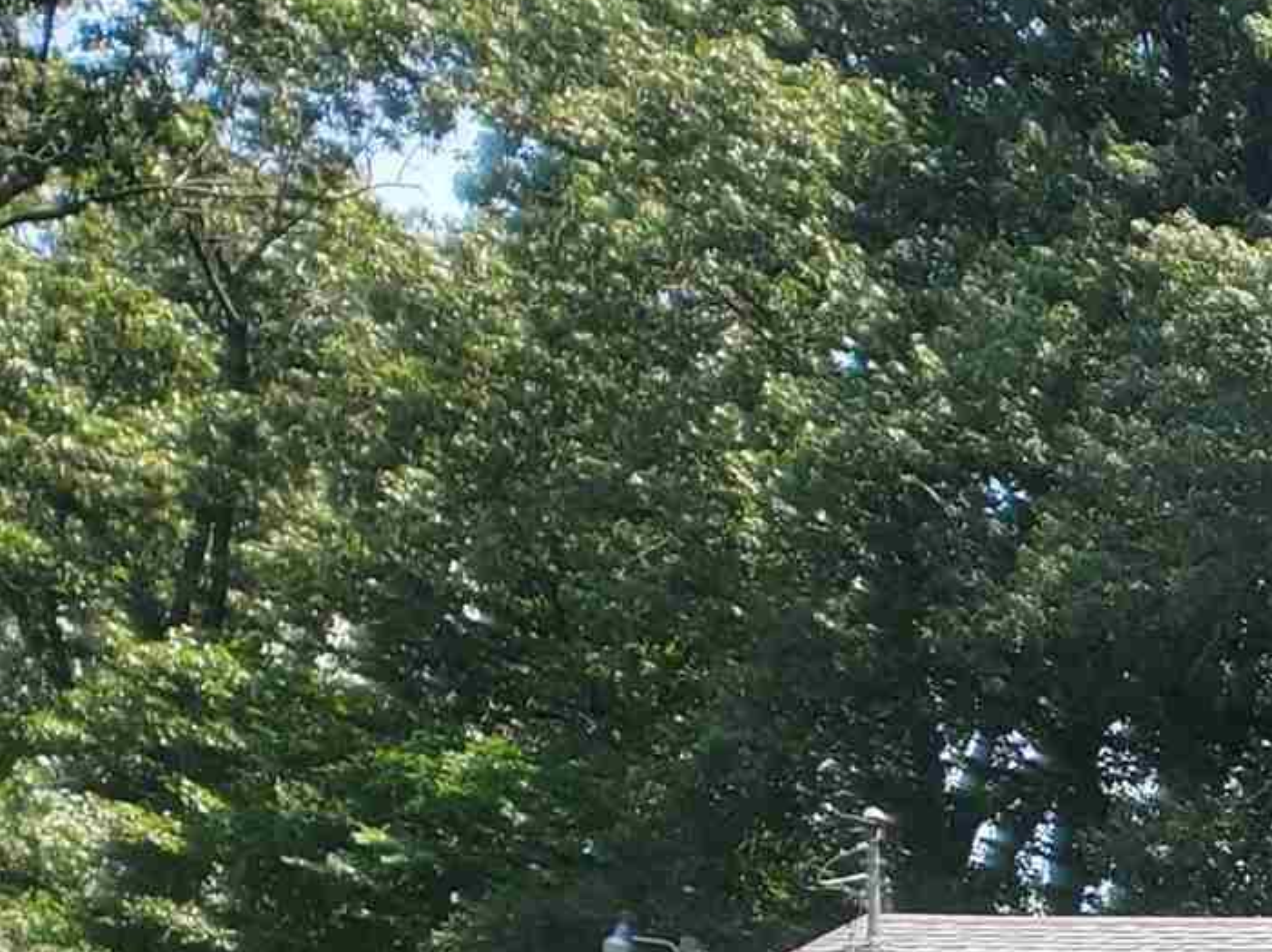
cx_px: 2727
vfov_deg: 12.1
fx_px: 4187
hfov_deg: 13.9
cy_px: 1625
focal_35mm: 114
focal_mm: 4.3
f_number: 2.4
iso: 50
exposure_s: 1/494
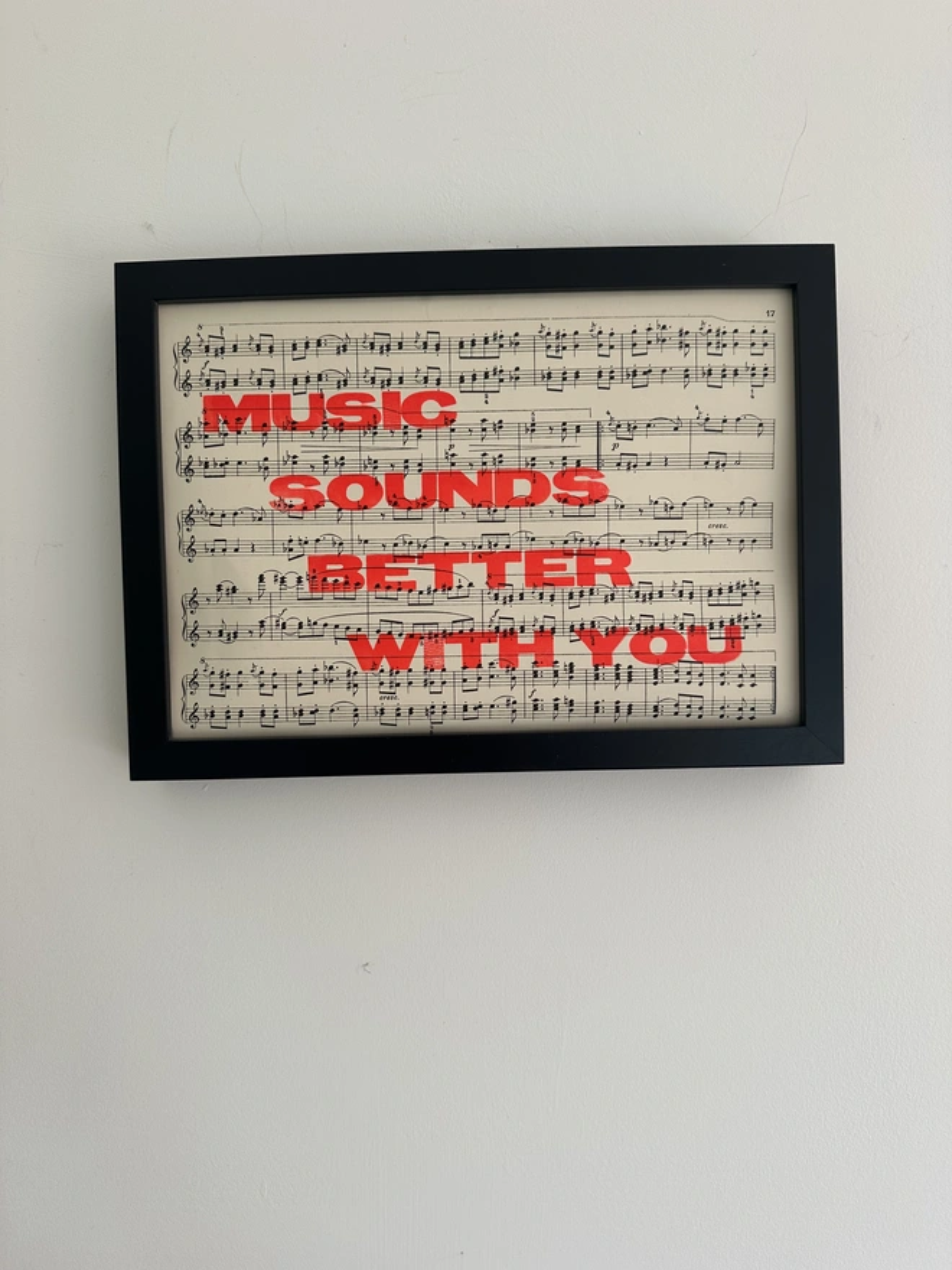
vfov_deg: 71.6
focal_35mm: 24
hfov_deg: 56.8
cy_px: 635
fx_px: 880
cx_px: 476
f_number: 1.78
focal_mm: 6.86
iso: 64
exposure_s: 1/185
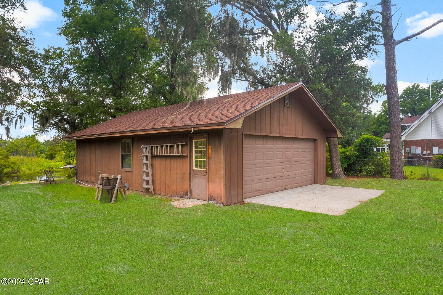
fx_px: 271
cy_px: 148
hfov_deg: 78.6
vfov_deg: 57.2
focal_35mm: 22
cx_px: 222
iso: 100
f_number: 2.8
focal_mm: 8.38
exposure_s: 1/160
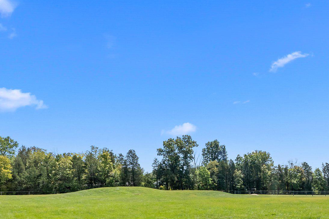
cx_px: 217
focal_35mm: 30
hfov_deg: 60.6
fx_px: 274
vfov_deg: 40.9
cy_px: 190
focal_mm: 16
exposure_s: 1/800
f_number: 11
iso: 640
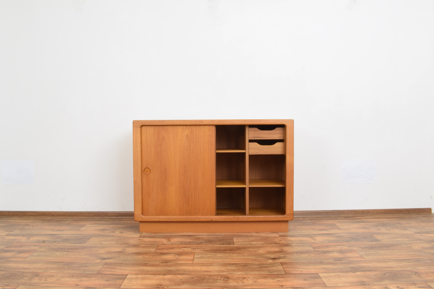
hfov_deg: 61.9
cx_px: 217
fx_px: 362
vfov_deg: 43.6
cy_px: 144
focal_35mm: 30
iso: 100
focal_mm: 20
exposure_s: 4
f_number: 22
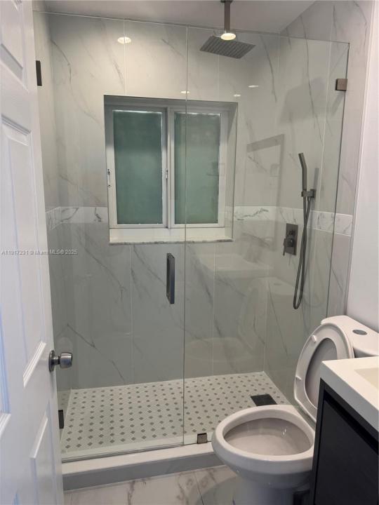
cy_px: 252
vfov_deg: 71.6
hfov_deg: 56.8
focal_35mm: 24
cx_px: 190
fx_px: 350
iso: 125
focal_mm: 6.76
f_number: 1.78
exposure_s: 1/120
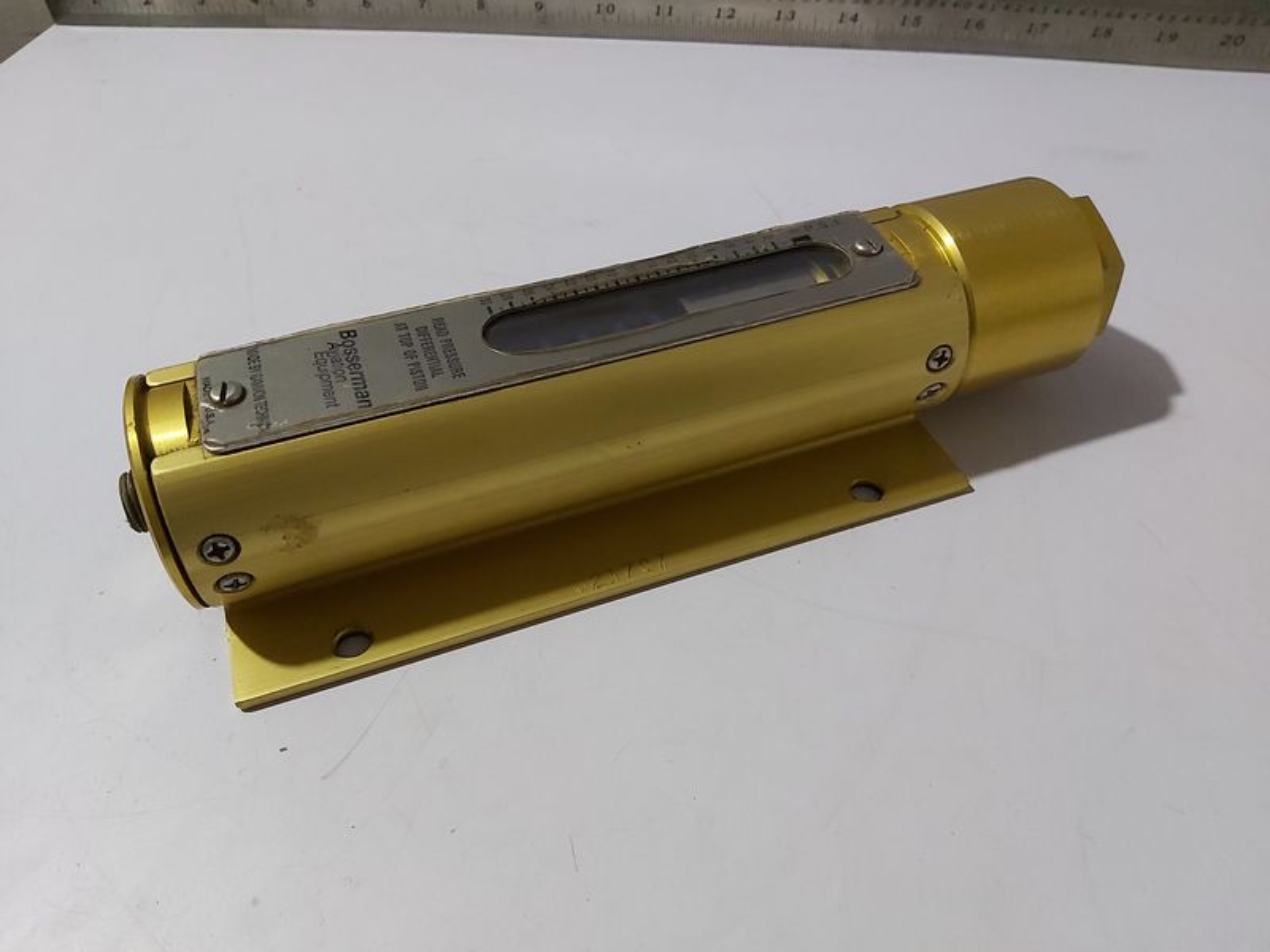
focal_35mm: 26
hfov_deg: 67.3
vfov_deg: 53.1
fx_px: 954
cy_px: 476
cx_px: 635
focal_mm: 3.92
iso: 320
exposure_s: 1/50
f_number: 1.7
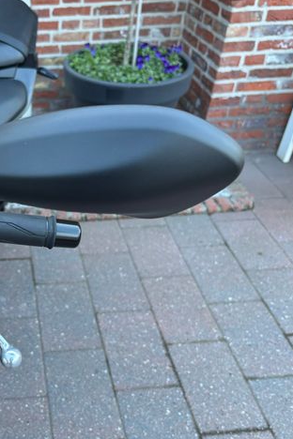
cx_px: 14
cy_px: 216
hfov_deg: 33.5
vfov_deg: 51.9
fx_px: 452
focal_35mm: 37
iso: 125
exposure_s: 1/121
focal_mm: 5.96
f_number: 1.6
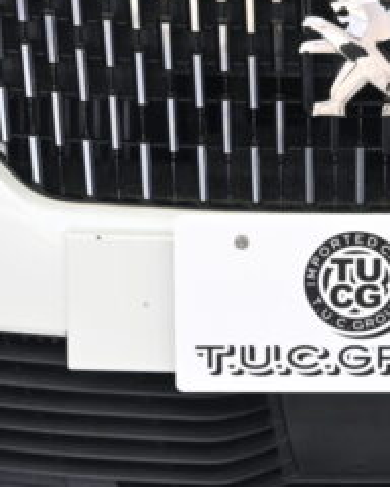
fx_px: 2294
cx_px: 358
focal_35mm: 159
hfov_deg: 9.7
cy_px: -98
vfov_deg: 11.9
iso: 500
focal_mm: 26.5
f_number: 5.6
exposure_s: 1/125
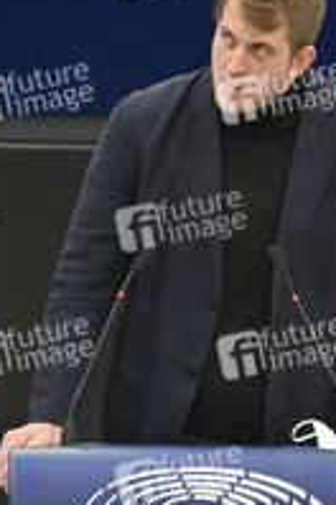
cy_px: 286
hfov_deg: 1.2
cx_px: 214
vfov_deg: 1.8
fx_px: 15945
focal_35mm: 1139
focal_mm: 500
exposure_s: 1/400
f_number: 6.3
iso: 6400
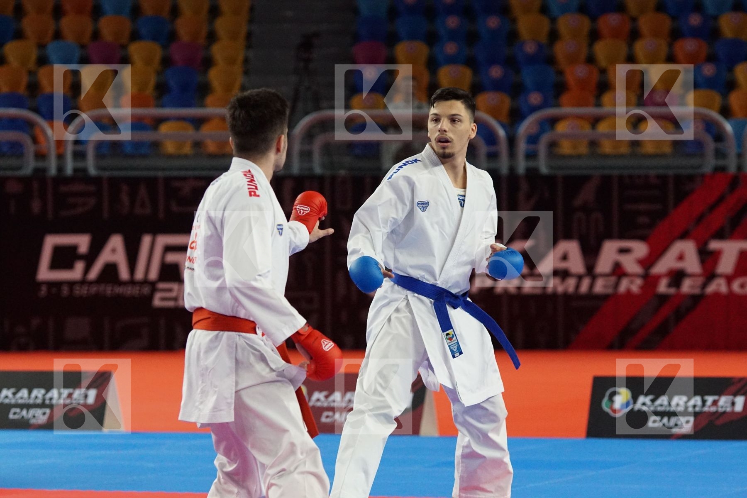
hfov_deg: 11.4
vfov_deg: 7.6
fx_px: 3735
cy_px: 249
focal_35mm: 180
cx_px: 374
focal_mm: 120
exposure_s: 1/2000
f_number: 2.8
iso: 3200
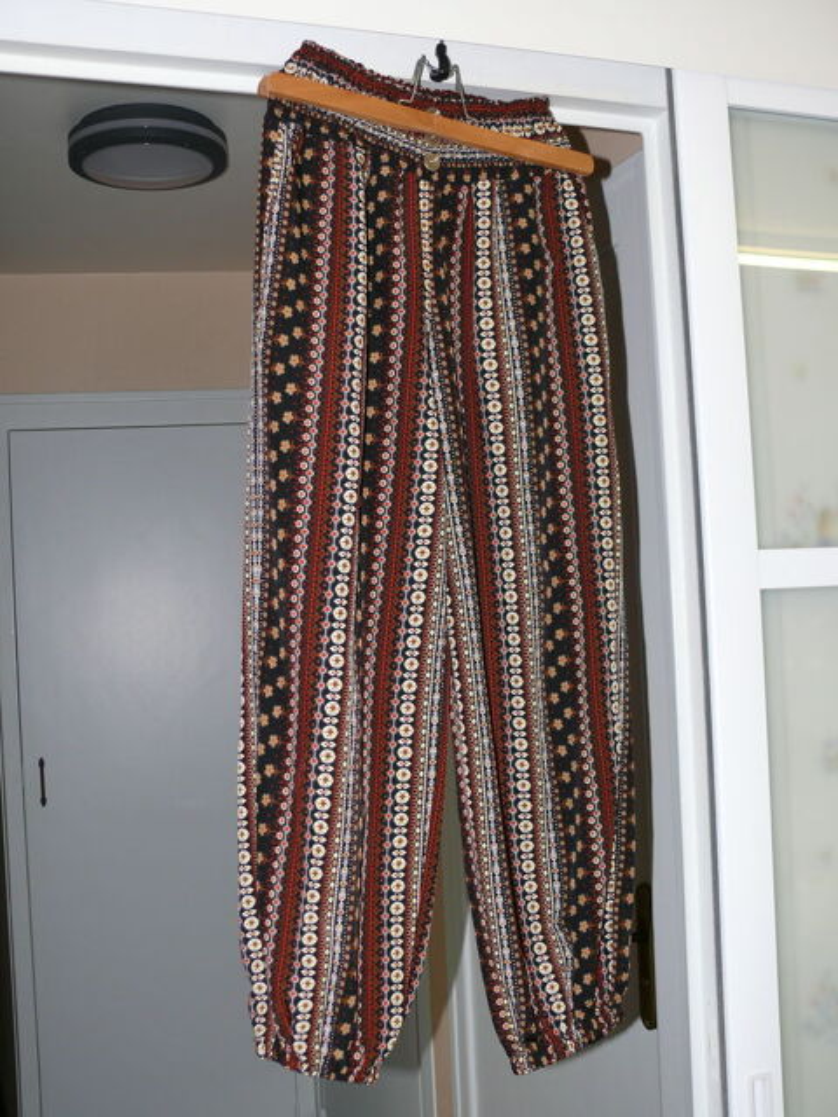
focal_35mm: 41
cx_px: 419
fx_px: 1323
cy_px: 558
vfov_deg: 45.8
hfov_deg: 35.1
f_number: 2.8
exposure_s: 1/30
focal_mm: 8.4
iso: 100
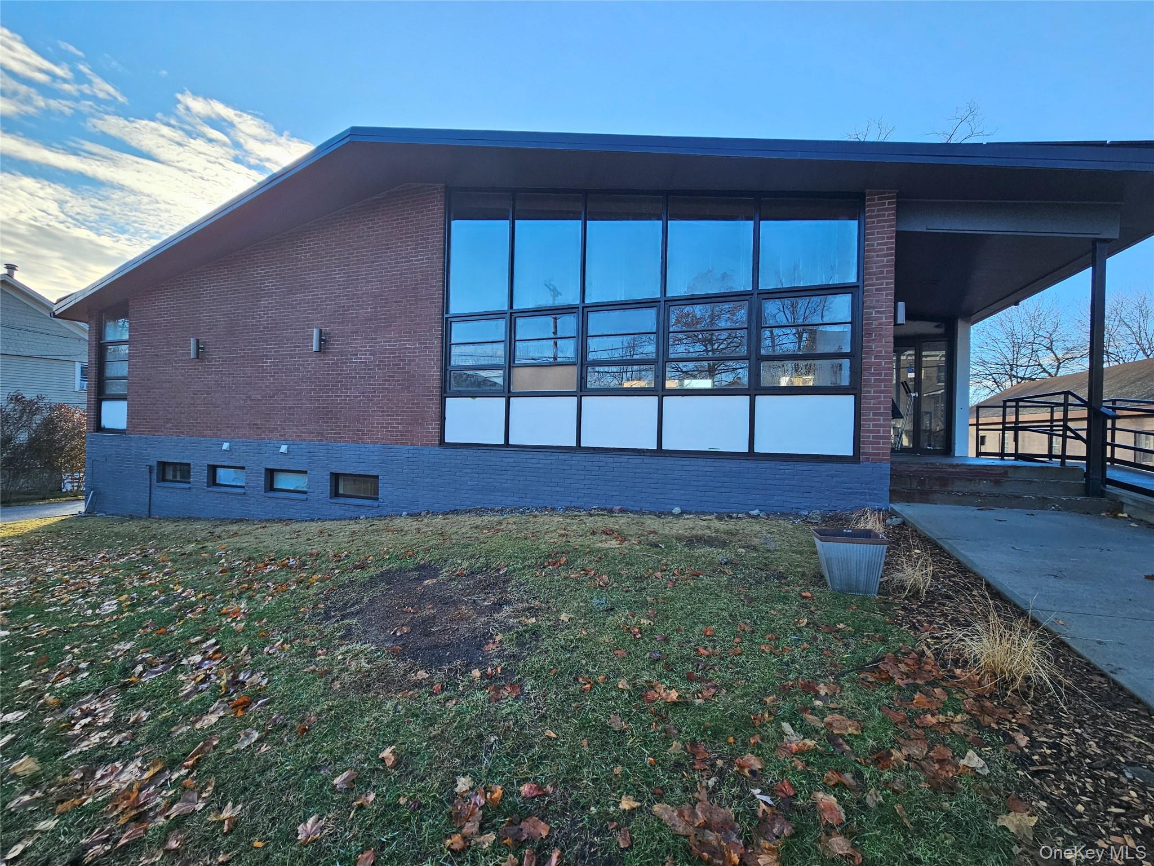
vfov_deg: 89.9
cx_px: 577
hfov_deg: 106.2
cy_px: 433
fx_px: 433
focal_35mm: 13
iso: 50
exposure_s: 1/320
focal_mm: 2.2
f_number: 2.2
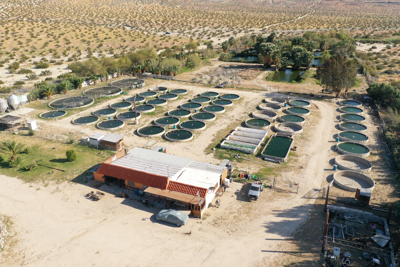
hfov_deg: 65.5
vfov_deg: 46.4
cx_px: 200
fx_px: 311
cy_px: 134
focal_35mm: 28
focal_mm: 10.26
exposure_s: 1/60
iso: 200
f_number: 3.5
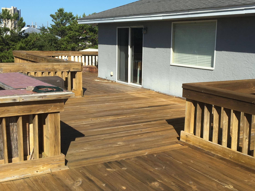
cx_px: 140
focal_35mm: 47
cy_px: 95
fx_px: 346
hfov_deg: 40.4
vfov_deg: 30.9
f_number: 2.2
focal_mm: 4.15
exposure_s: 1/1923
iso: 25
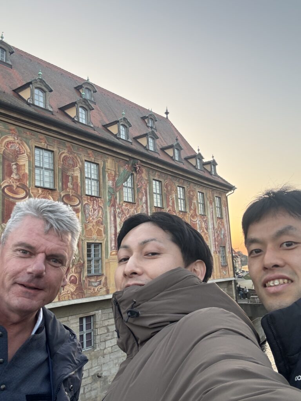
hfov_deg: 46.8
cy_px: 200
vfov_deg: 60.0
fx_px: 348
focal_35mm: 30
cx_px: 150
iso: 80
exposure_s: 1/79
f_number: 1.9
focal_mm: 2.69
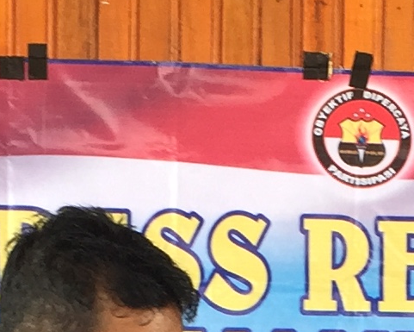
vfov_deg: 7.6
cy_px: 756
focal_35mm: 192
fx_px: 2353
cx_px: 386
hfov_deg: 10.0
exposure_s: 1/50
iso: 32
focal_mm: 4.15
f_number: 2.2
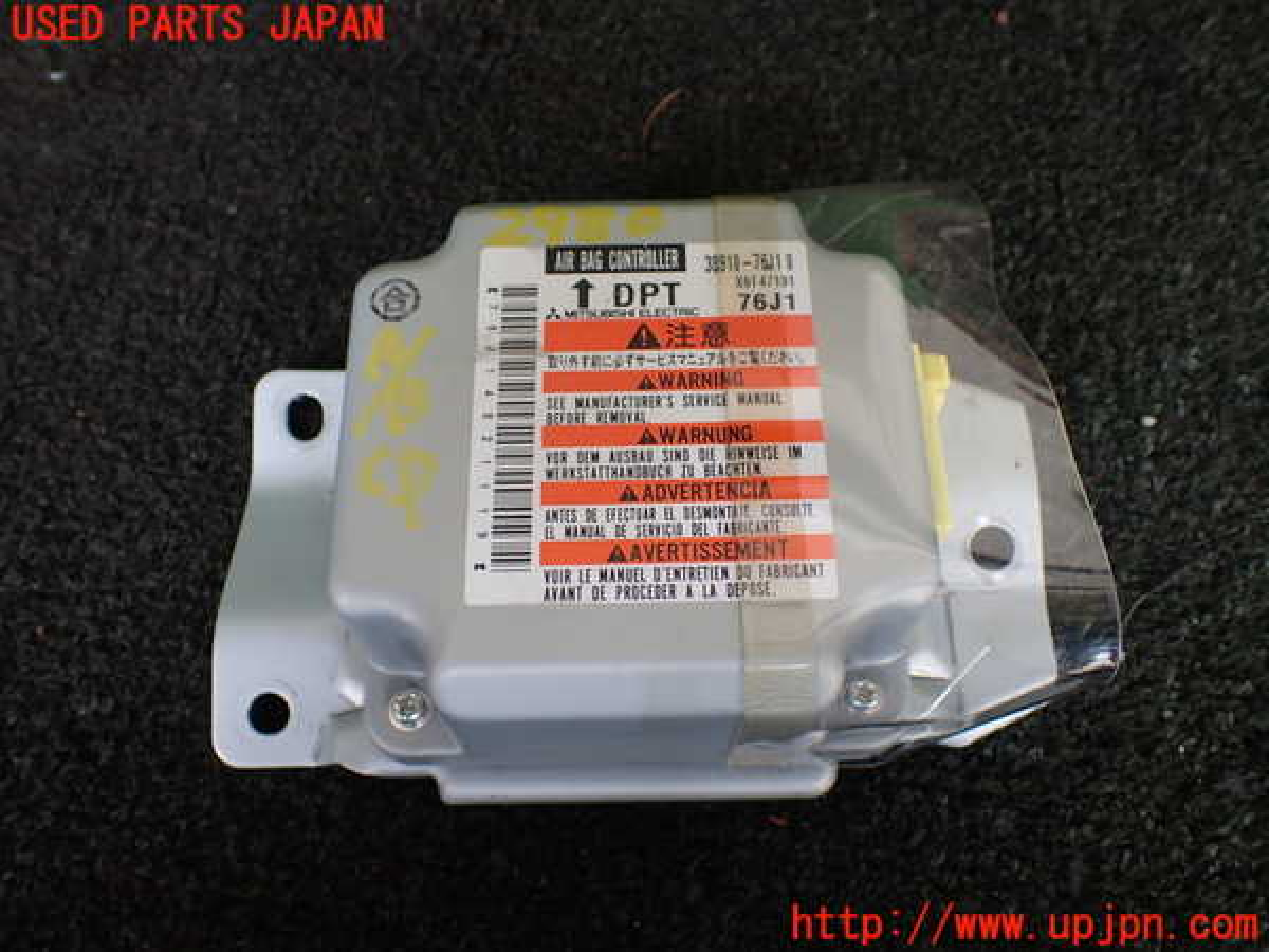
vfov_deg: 46.8
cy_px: 476
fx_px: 1100
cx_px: 634
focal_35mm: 30
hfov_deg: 60.0
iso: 200
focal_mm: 5.4
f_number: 2.3
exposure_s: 1/125
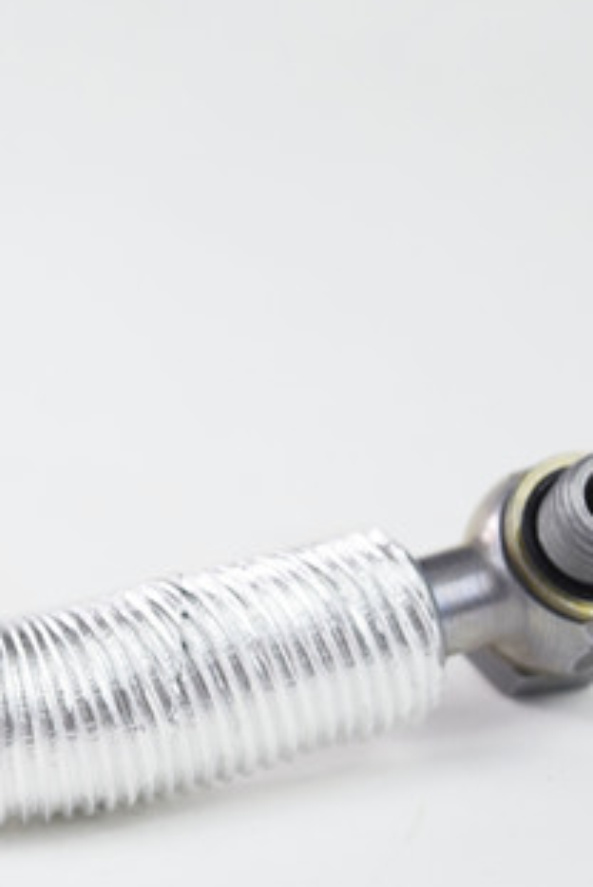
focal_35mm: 148
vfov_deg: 13.8
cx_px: -23
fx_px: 3648
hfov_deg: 9.2
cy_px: 580
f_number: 5.3
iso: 1100
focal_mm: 48
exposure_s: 1/60
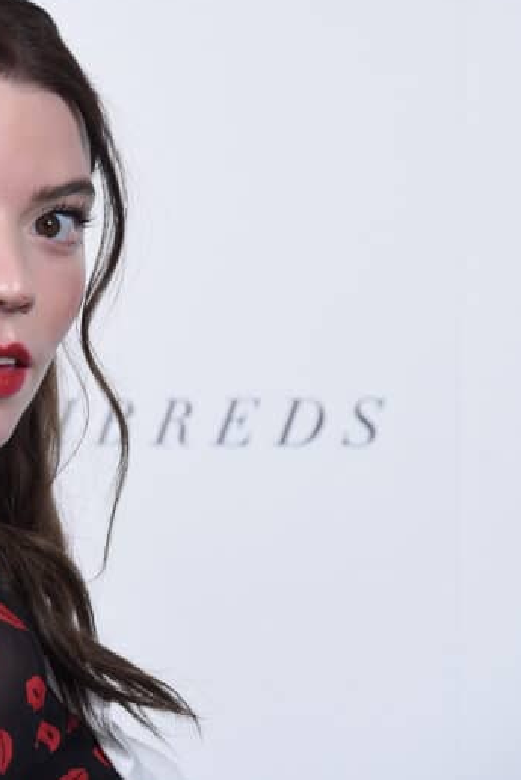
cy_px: 325
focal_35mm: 208
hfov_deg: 6.6
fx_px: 4512
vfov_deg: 9.9
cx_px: -137
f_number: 7.1
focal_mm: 105
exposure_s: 1/250
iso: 2500
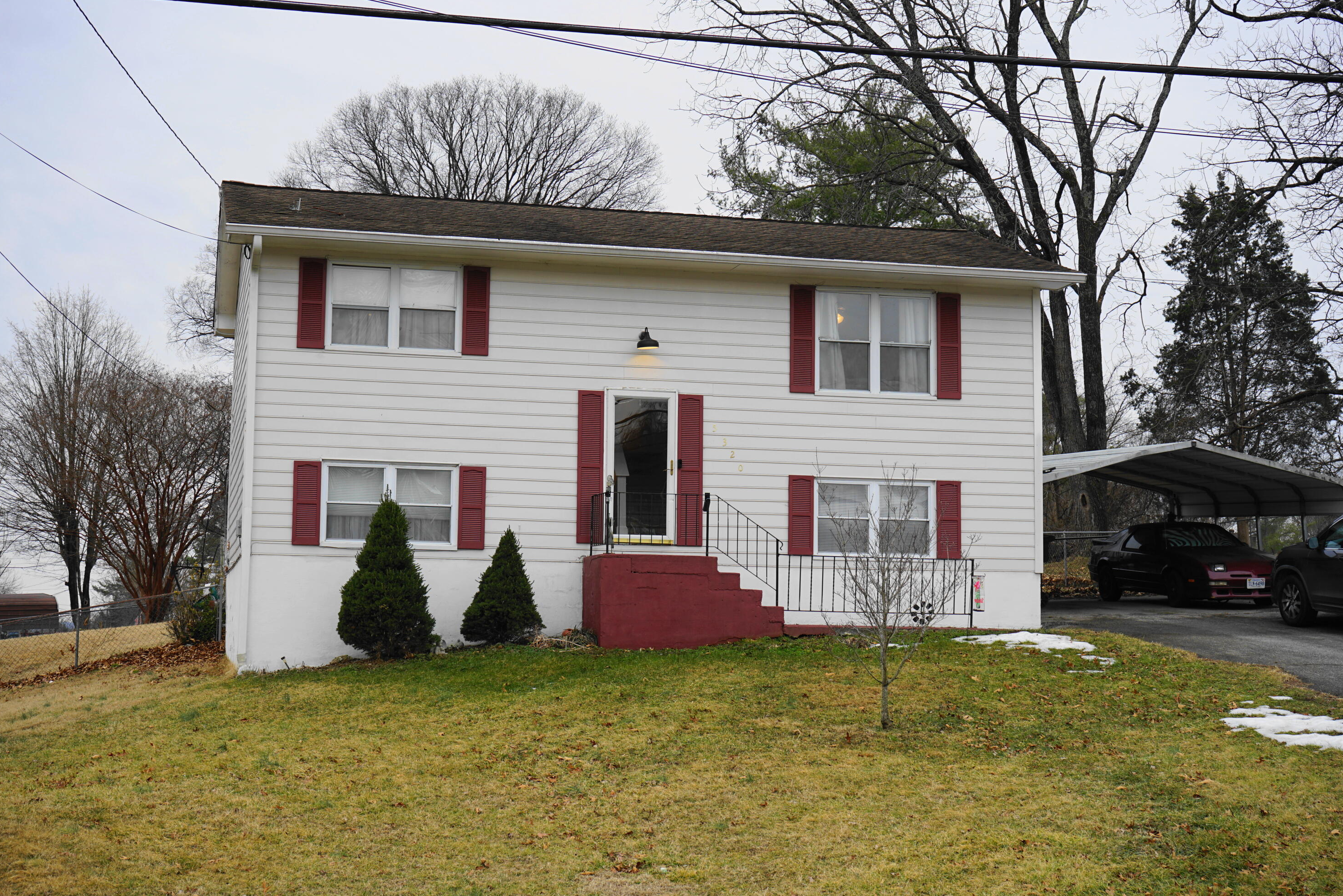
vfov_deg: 25.5
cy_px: 444
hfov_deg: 37.5
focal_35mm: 53
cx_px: 680
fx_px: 1977
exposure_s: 1/80
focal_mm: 52
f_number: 8
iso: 100
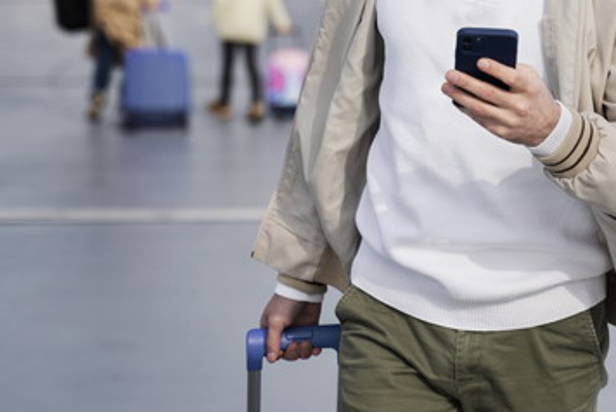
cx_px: 378
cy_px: 95
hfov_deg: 12.7
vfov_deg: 8.5
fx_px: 2757
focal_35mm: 161
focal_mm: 75
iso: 125
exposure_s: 1/1000
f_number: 2.8
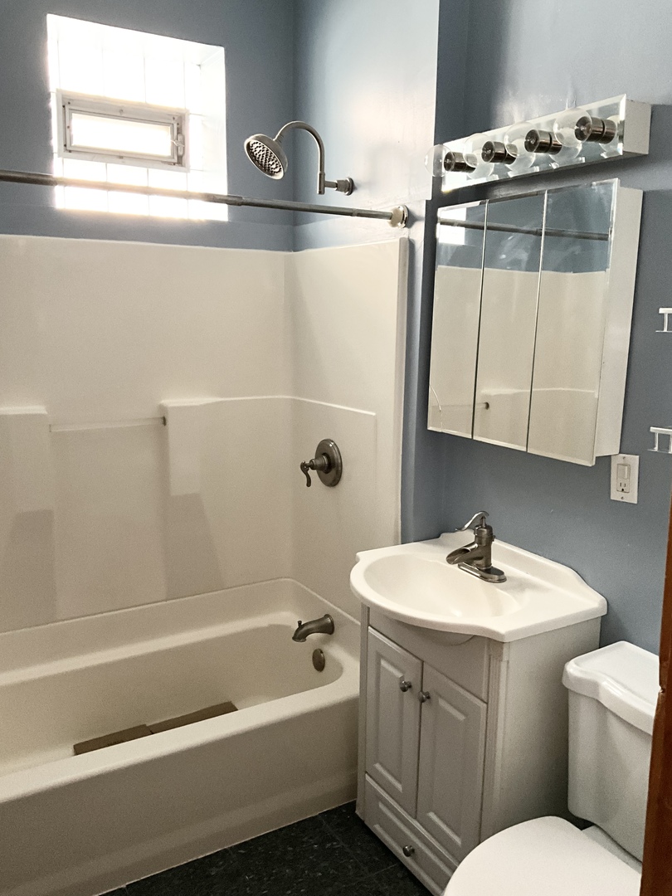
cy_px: 448
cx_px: 336
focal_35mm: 29
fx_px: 751
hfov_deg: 48.2
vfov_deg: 61.7
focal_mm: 3
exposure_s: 1/37
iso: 320
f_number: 1.8
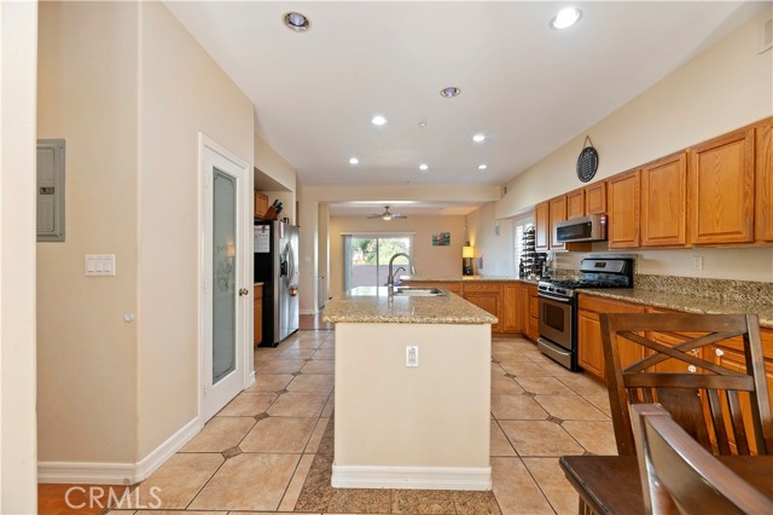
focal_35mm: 14
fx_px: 300
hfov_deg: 104.3
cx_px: 386
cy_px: 258
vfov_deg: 81.1
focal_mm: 14
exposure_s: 1/4
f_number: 10
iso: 500
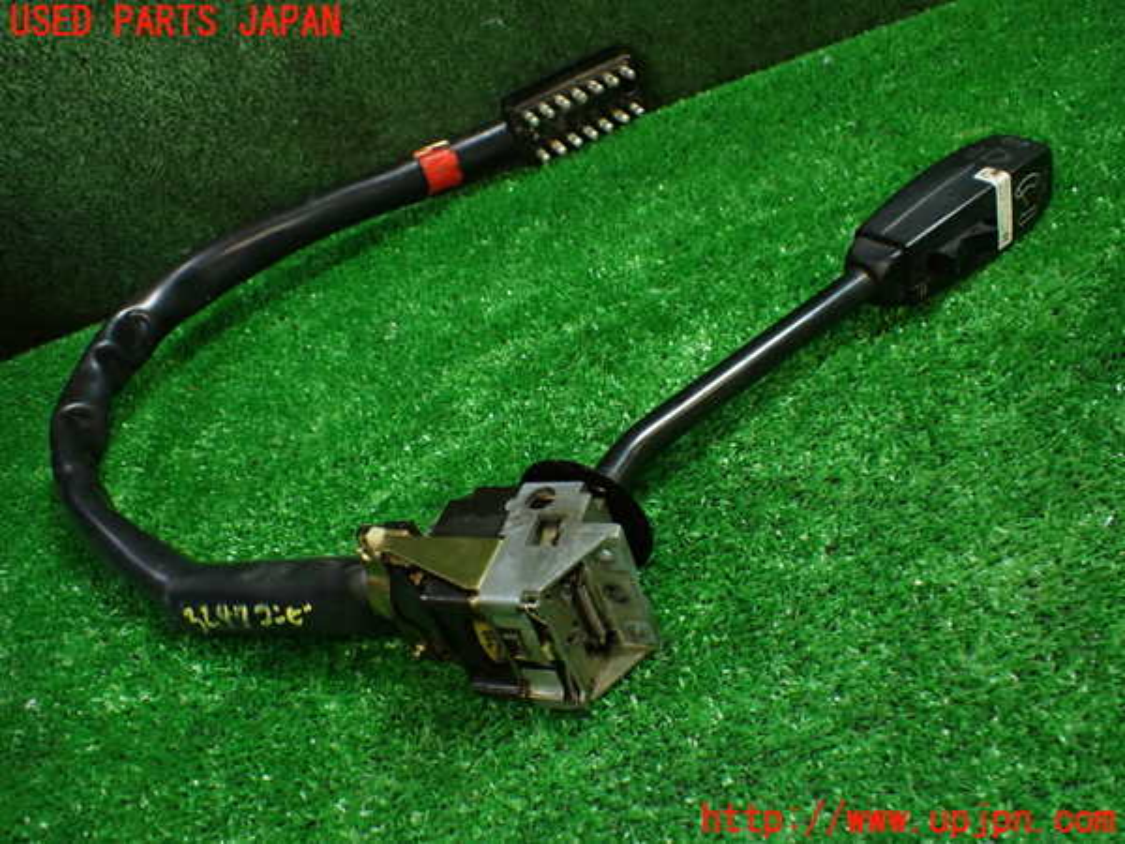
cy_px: 422
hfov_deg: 60.0
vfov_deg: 46.8
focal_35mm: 30
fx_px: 975
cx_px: 562
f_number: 2.3
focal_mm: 5.4
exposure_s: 1/125
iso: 800
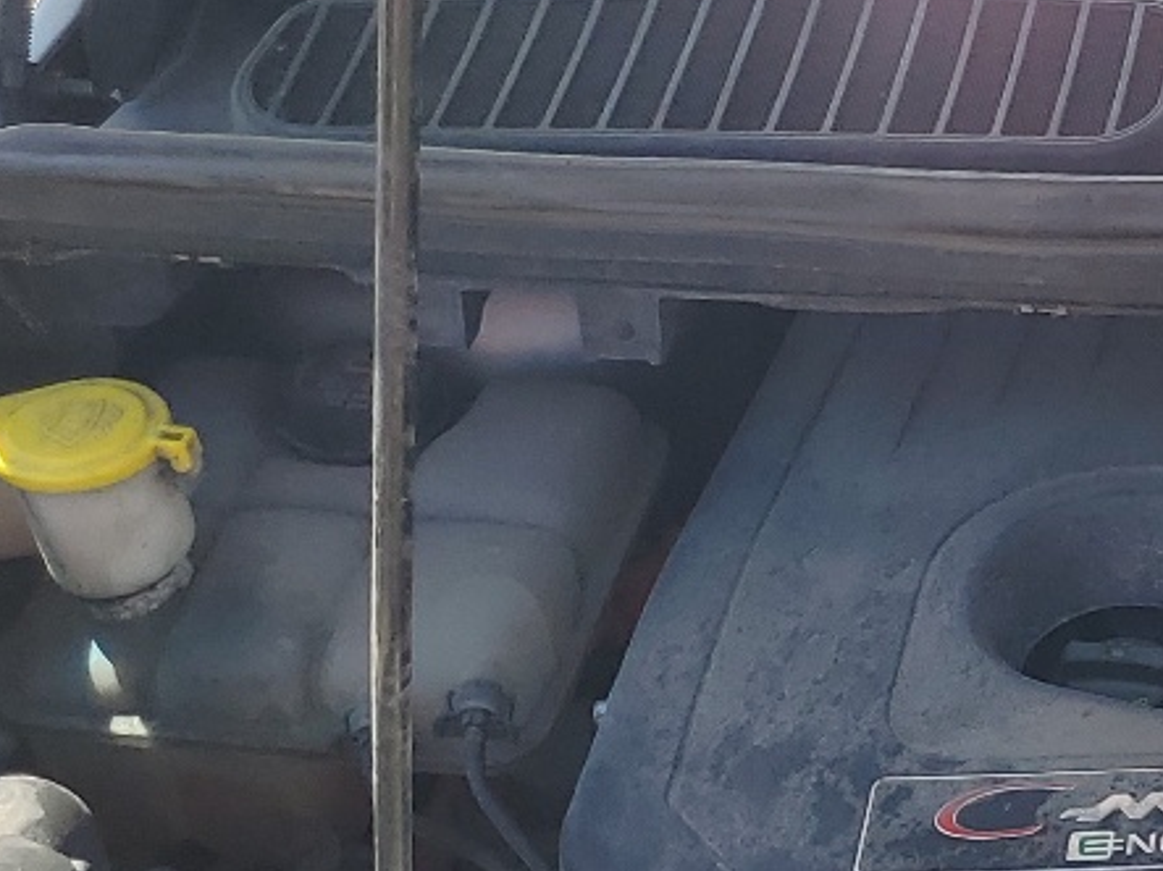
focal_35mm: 94
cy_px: 861
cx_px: 1919
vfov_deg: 15.4
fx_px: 3157
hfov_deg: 17.8
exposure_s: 1/1111
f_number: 1.5
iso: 50
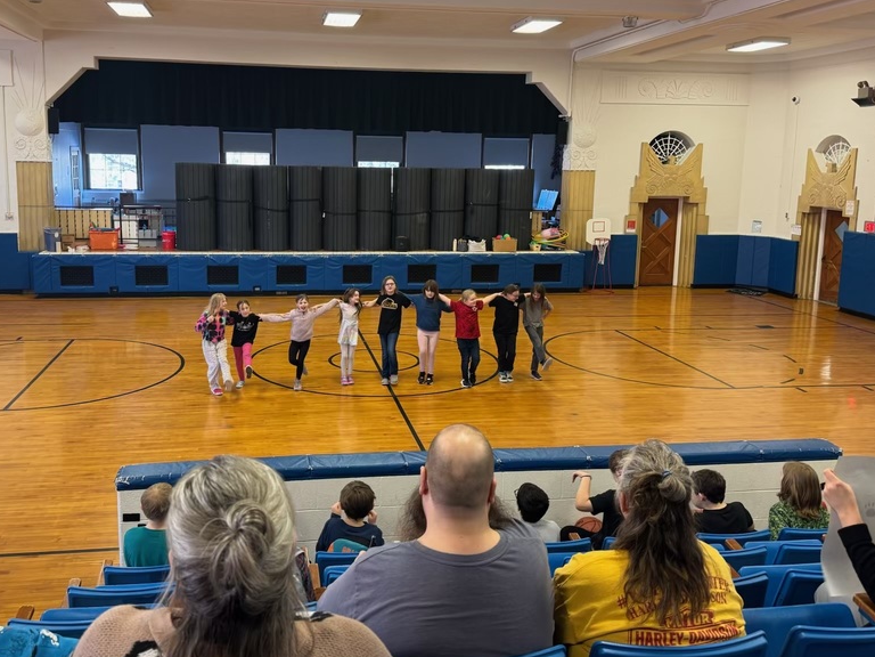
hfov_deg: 56.7
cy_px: 271
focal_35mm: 32
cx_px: 391
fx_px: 809
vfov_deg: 44.0
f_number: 1.78
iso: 125
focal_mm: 6.76
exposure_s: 1/60
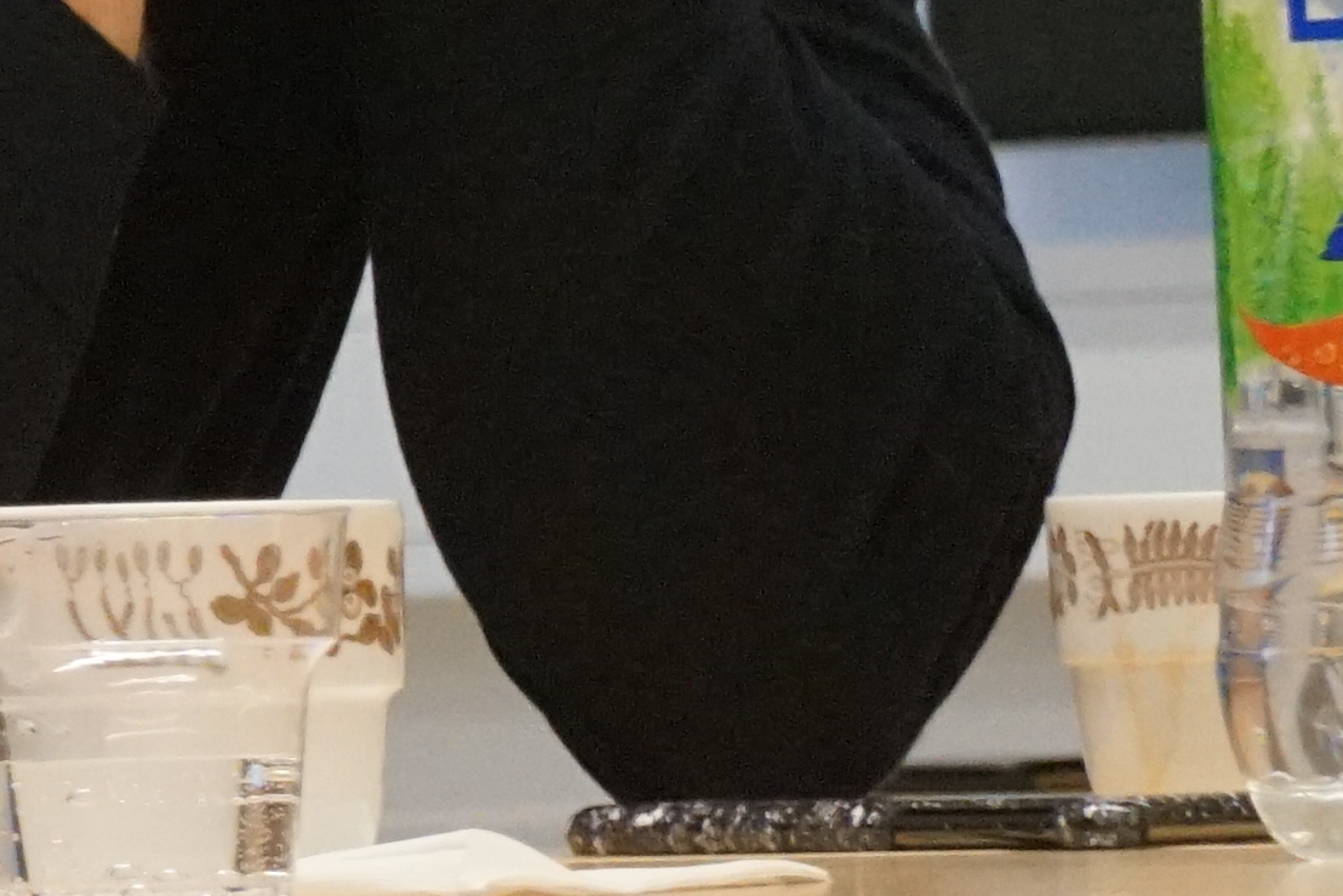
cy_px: -1008
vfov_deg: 3.1
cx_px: -2151
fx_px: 16666
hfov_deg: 4.5
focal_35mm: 447
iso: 2500
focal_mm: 55
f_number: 5.6
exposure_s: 1/100
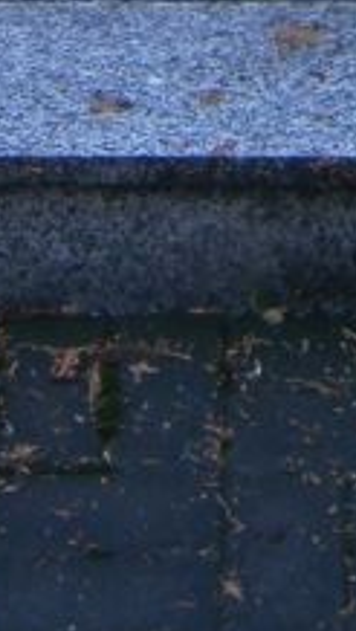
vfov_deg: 11.2
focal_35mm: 165
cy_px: -806
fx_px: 2763
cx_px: 287
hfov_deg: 7.4
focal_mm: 5.5
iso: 80
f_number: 2.9
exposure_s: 1/50
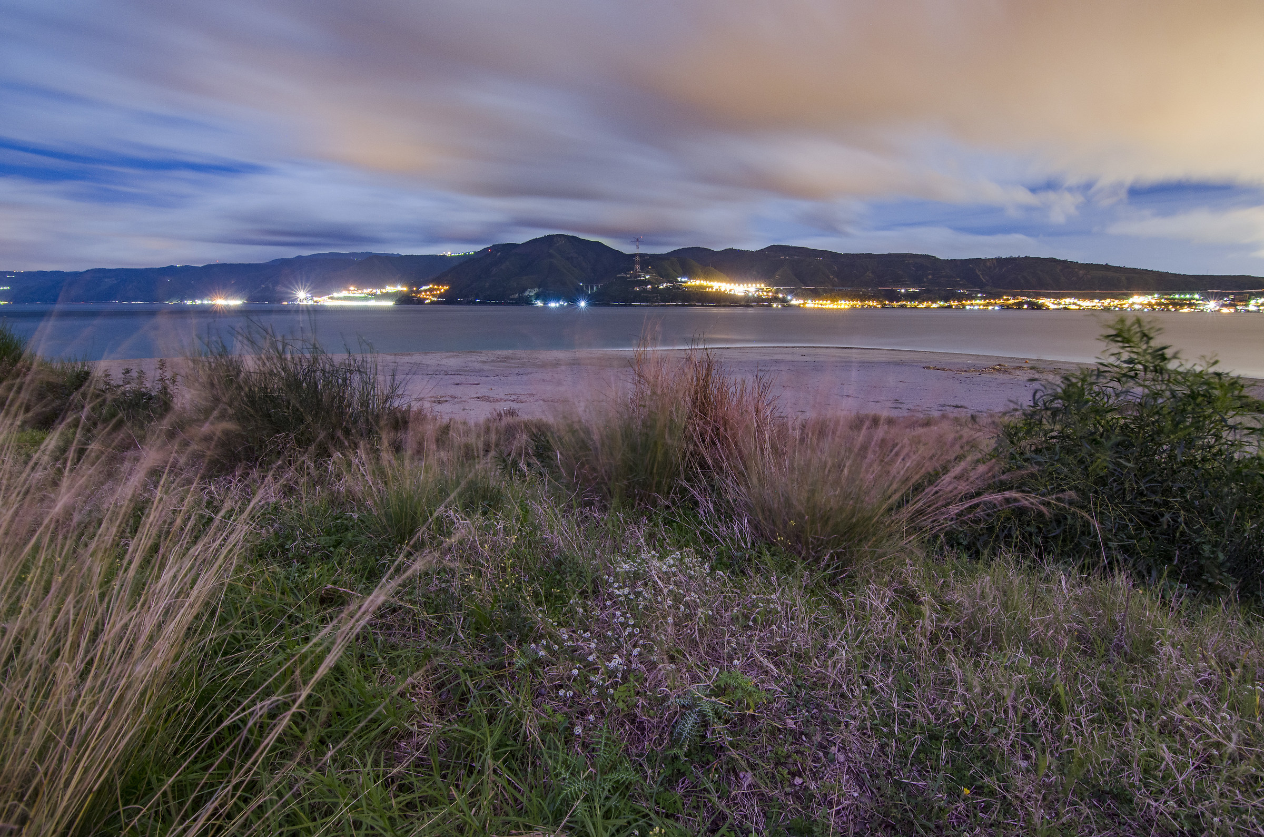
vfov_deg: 71.8
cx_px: 632
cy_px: 418
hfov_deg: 95.1
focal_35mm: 16
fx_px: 578
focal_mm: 11
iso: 200
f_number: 7.1
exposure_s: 157
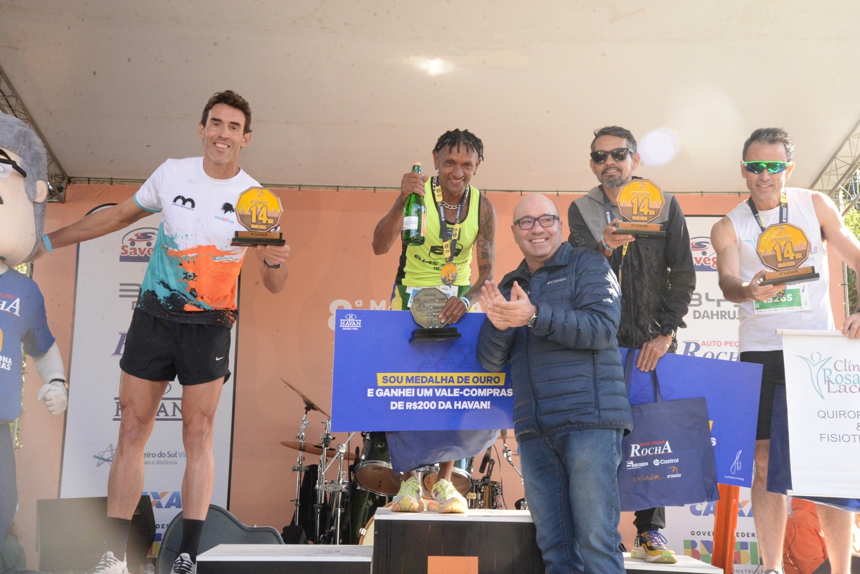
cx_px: 430
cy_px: 287
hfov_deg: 41.1
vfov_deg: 28.1
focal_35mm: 48
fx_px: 1147
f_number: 16
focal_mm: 48
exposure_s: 1/200
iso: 6400
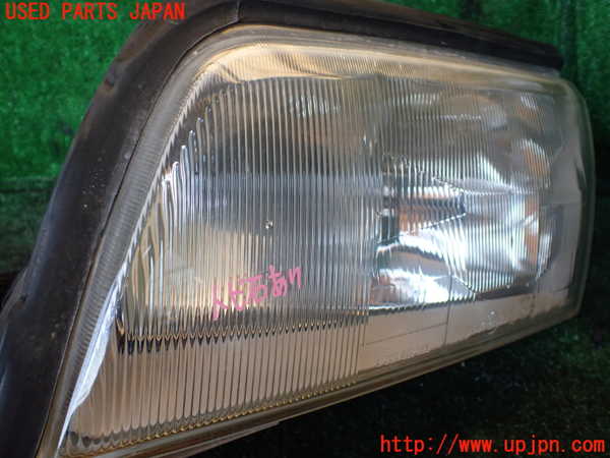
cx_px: 305
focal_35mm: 30
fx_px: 529
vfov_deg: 46.8
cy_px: 229
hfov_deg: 60.0
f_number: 2.3
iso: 320
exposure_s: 1/125
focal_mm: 5.4
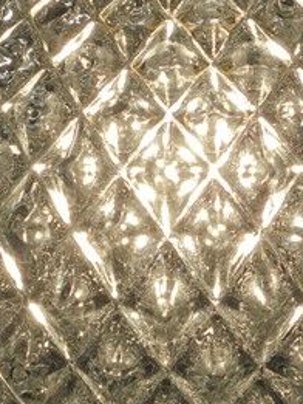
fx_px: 1971
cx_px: 180
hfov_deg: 8.8
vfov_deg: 11.7
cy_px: 152
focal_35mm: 169
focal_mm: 8.9
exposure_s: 1/400
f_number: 4.8
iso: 100
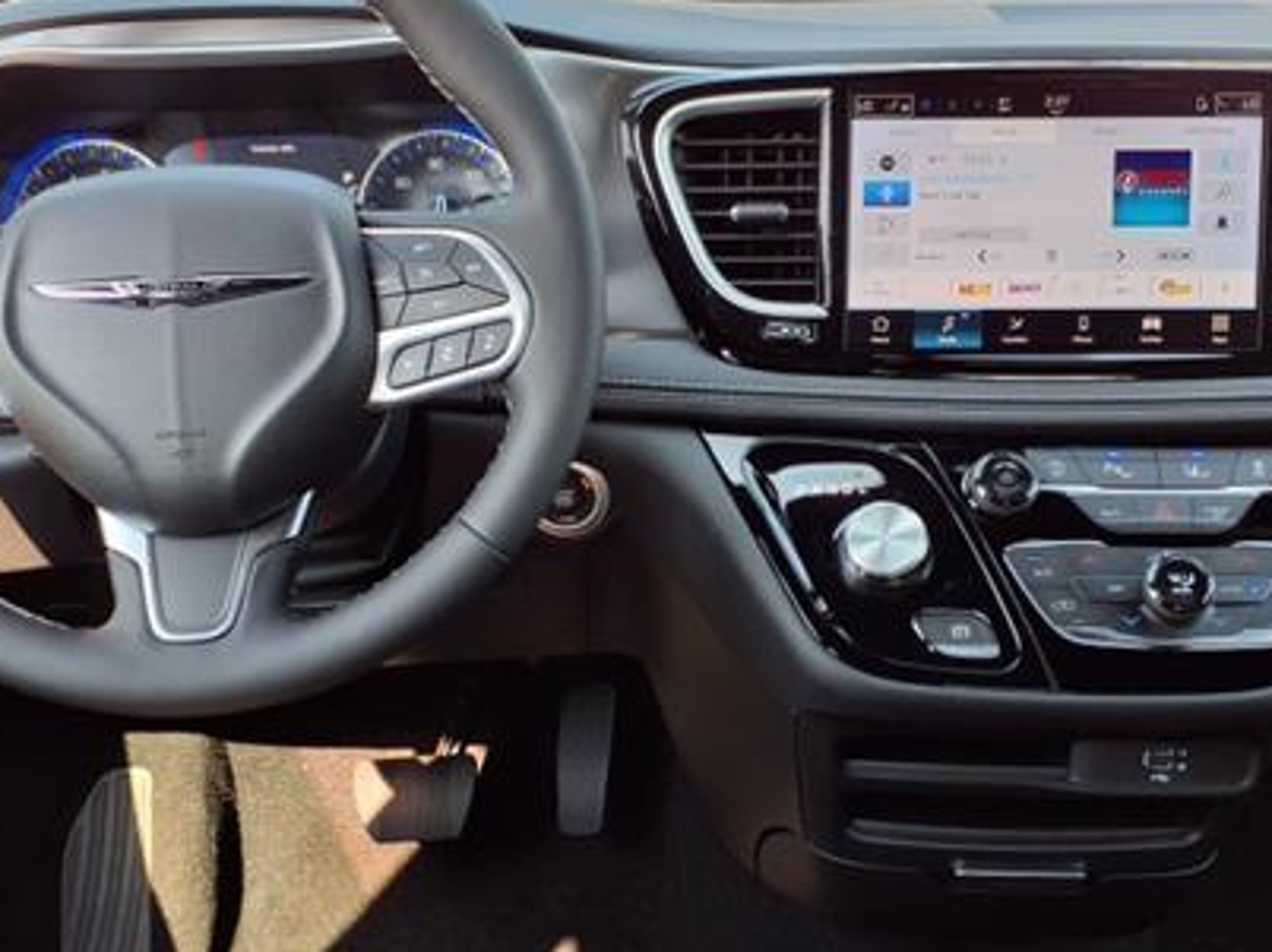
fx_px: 1579
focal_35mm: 43
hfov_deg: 43.8
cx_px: 687
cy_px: 528
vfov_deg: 33.5
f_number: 1.9
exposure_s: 1/120
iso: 40
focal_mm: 3.58
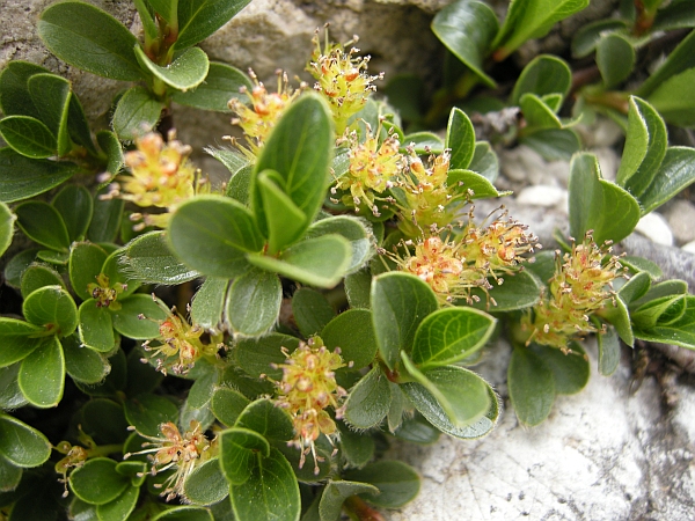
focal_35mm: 35
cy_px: 260
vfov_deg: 40.7
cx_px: 348
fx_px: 703
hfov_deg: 52.6
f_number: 3.4
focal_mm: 7.5
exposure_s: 1/97.5
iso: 64
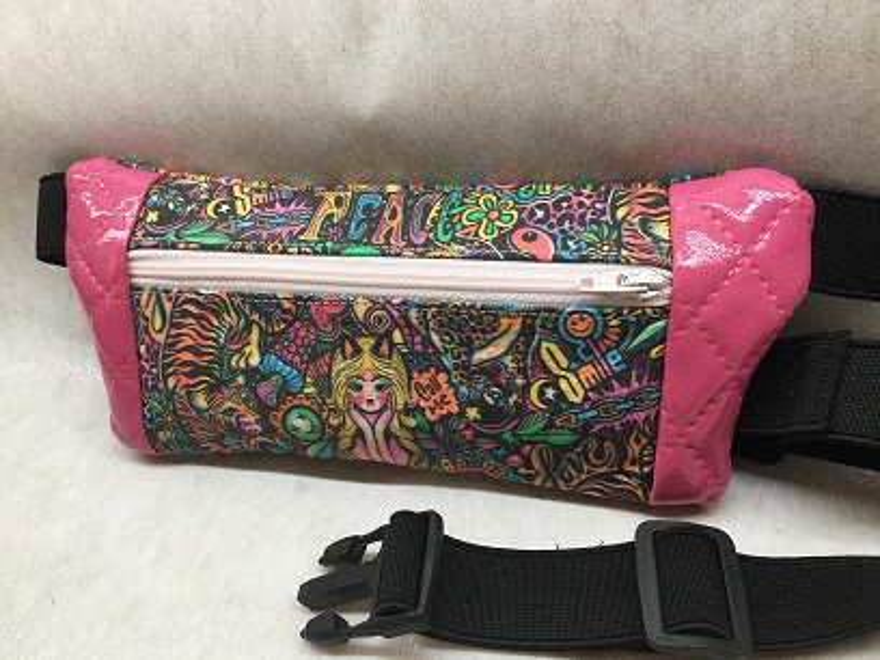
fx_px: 788
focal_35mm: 31
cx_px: 440
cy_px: 330
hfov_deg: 58.4
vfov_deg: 45.4
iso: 40
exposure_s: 1/30
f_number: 2.4
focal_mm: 3.3
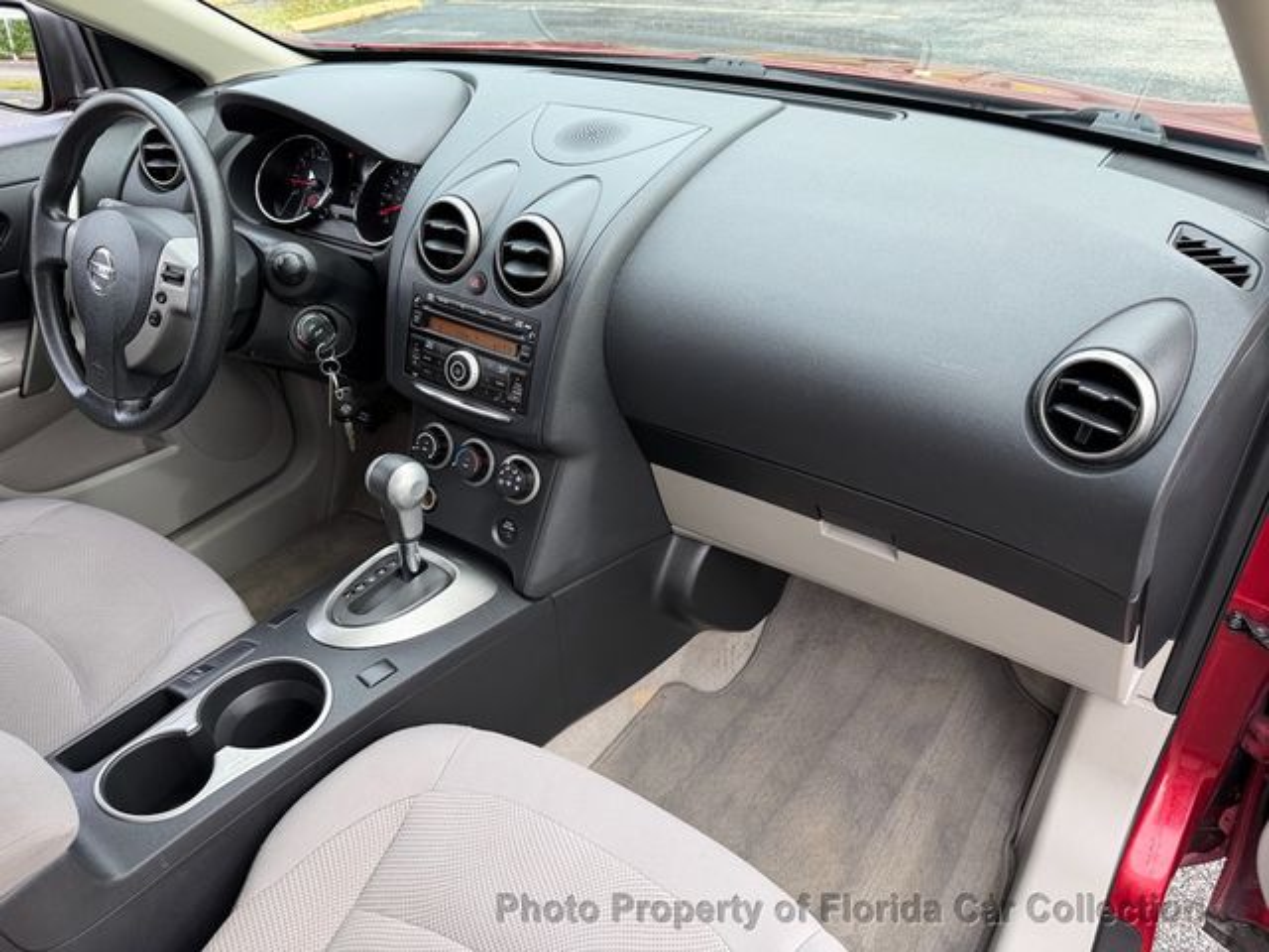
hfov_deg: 71.6
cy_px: 476
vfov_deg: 56.8
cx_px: 634
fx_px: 880
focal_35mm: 24
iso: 64
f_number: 1.78
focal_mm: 6.76
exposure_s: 1/236
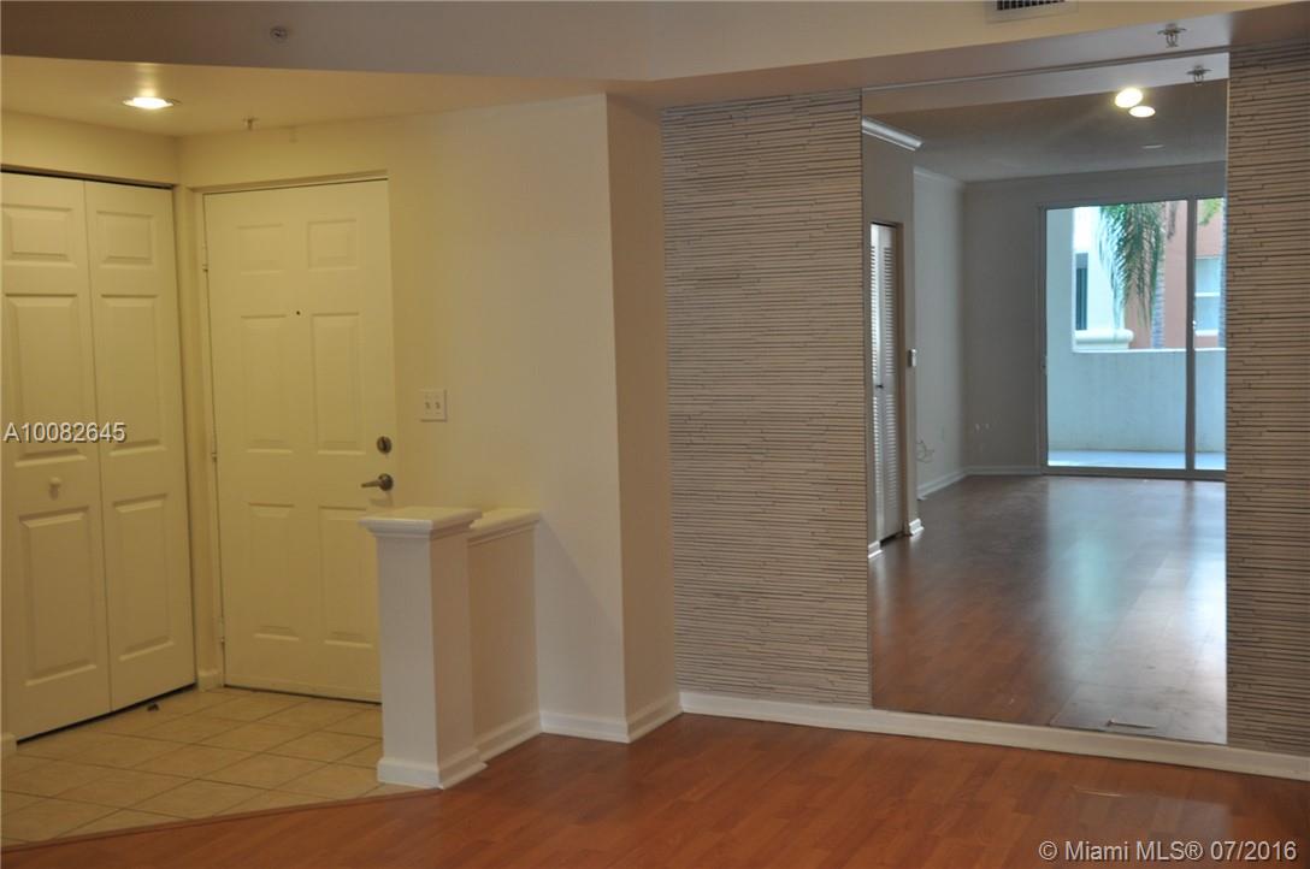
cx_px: 655
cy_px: 434
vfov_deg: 34.1
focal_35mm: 39
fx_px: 1417
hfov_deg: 49.6
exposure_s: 1/25
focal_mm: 26
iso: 400
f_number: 5.6
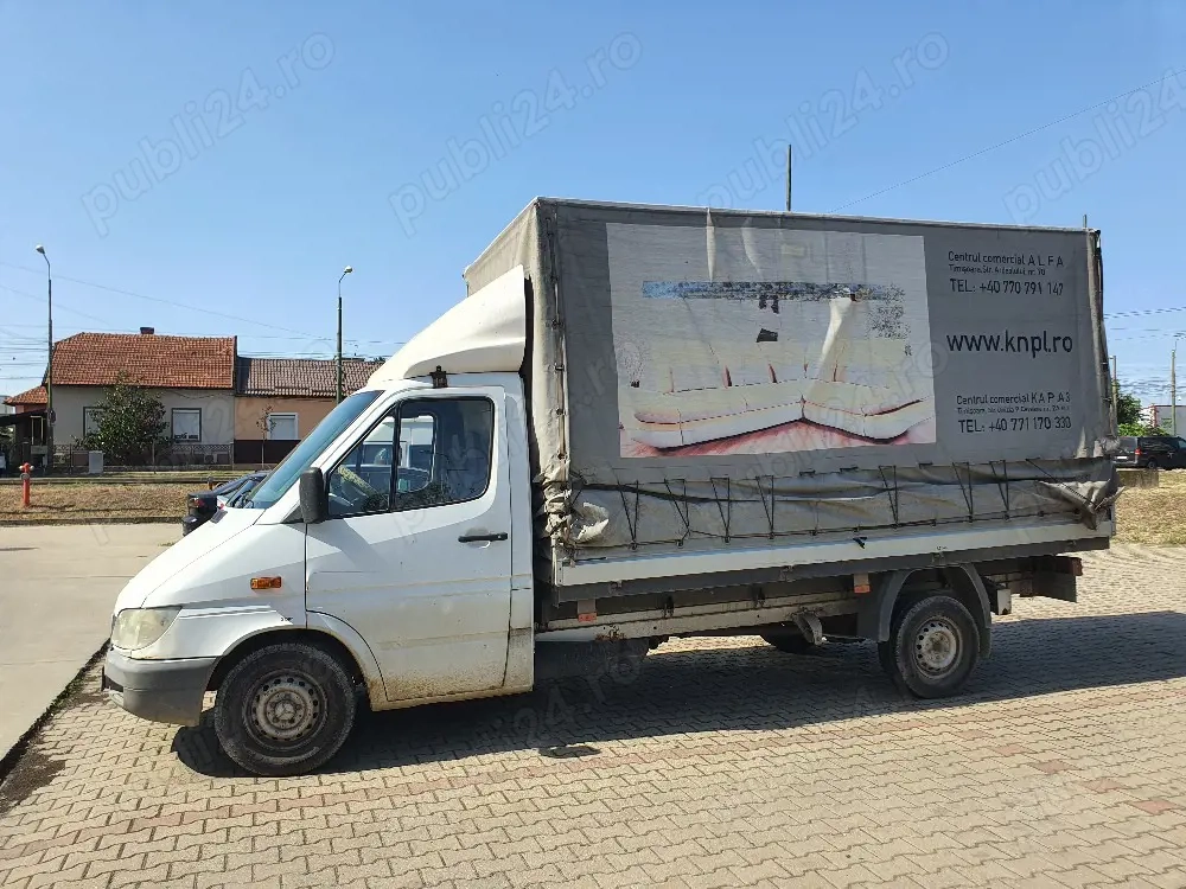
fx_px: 891
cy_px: 444
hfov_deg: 67.3
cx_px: 593
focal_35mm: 26
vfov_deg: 53.1
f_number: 2.4
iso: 50
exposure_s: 1/1250
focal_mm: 4.3
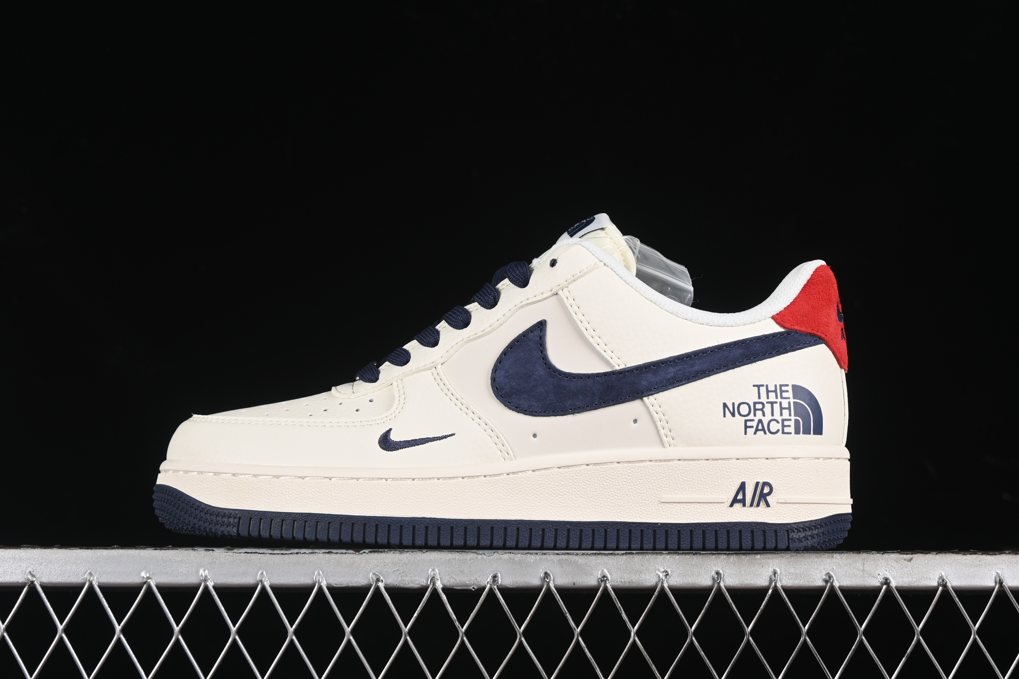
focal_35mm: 75
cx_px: 510
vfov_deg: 18.2
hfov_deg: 27.0
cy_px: 340
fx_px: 2123
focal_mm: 50
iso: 160
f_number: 8
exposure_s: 1/80
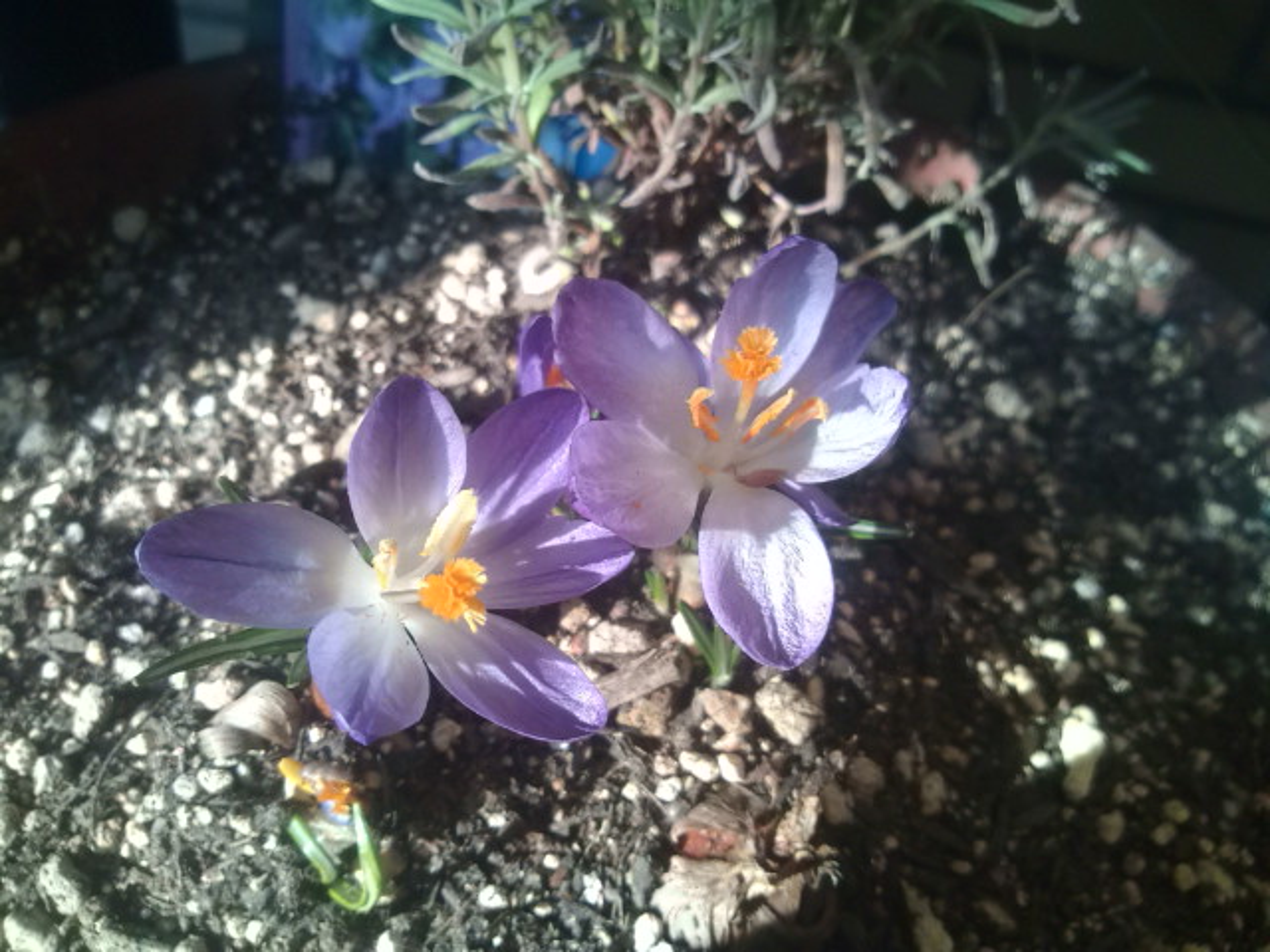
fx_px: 1174
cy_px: 476
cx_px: 635
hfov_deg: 56.8
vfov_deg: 44.2
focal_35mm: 32
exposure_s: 1/60.1
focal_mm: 3.3
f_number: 2.8
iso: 58
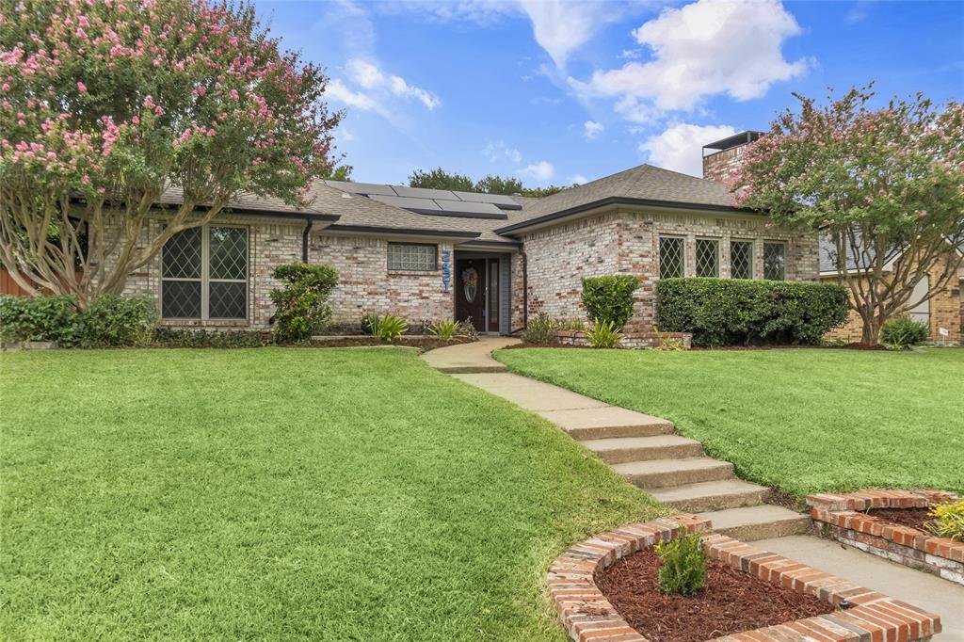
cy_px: 321
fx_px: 723
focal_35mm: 27
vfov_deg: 47.9
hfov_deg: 67.4
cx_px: 482
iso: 200
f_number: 11
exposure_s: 1/200
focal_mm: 18
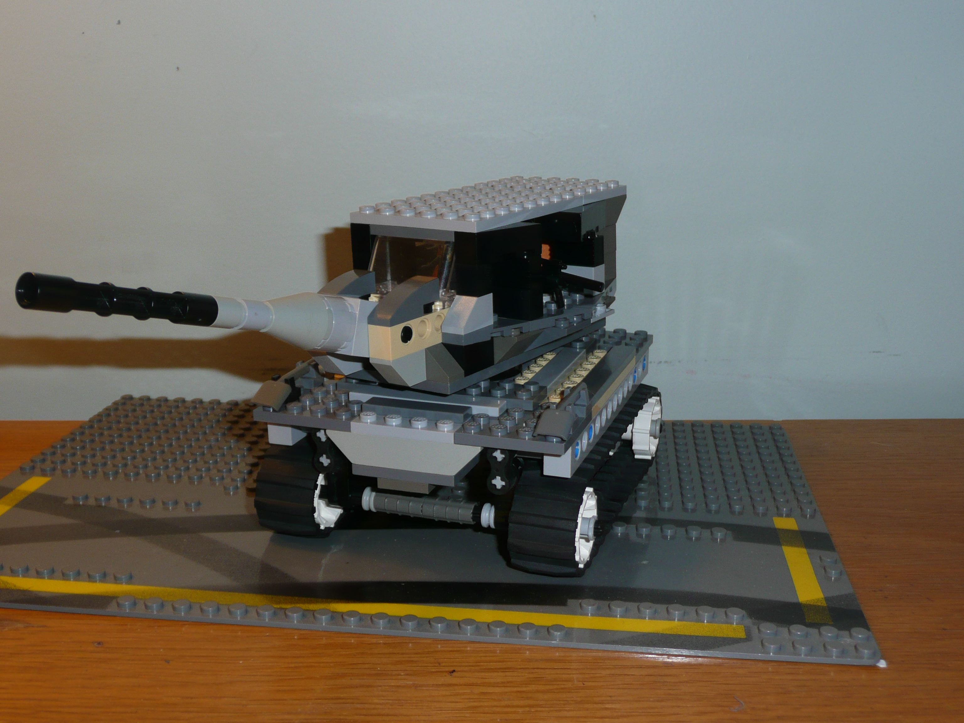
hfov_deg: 46.8
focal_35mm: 40
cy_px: 362
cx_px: 482
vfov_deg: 36.0
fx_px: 1114
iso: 100
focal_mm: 6.5
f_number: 3.9
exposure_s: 1/30
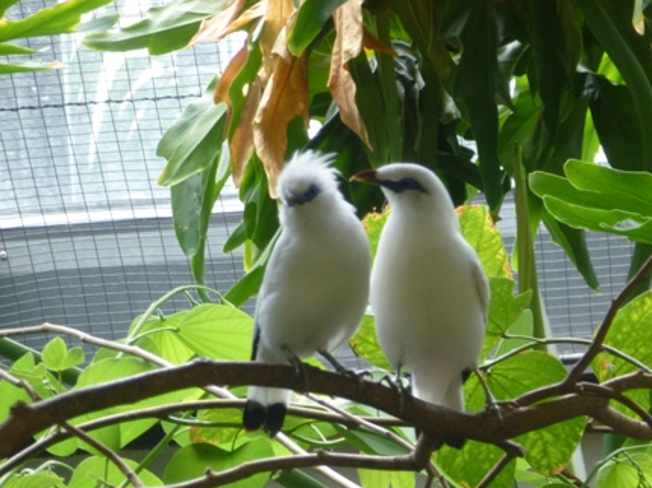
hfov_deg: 3.5
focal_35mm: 572
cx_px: 361
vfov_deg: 2.6
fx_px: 10768
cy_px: 362
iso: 200
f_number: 5.9
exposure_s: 1/50
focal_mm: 68.8
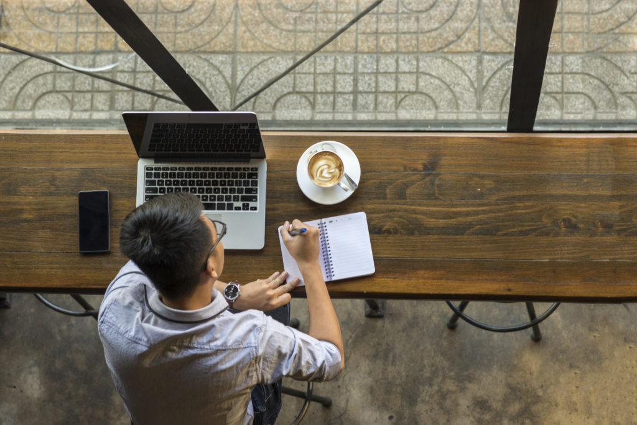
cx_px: 318
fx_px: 1504
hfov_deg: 23.9
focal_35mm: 85
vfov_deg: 16.1
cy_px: 212
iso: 200
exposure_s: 1/40
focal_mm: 85
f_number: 4.5
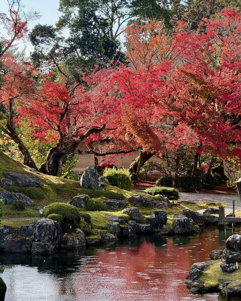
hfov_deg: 12.2
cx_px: 120
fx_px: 1124
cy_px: 141
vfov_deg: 15.3
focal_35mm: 126
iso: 64
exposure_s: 1/136
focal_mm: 15.66
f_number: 2.8
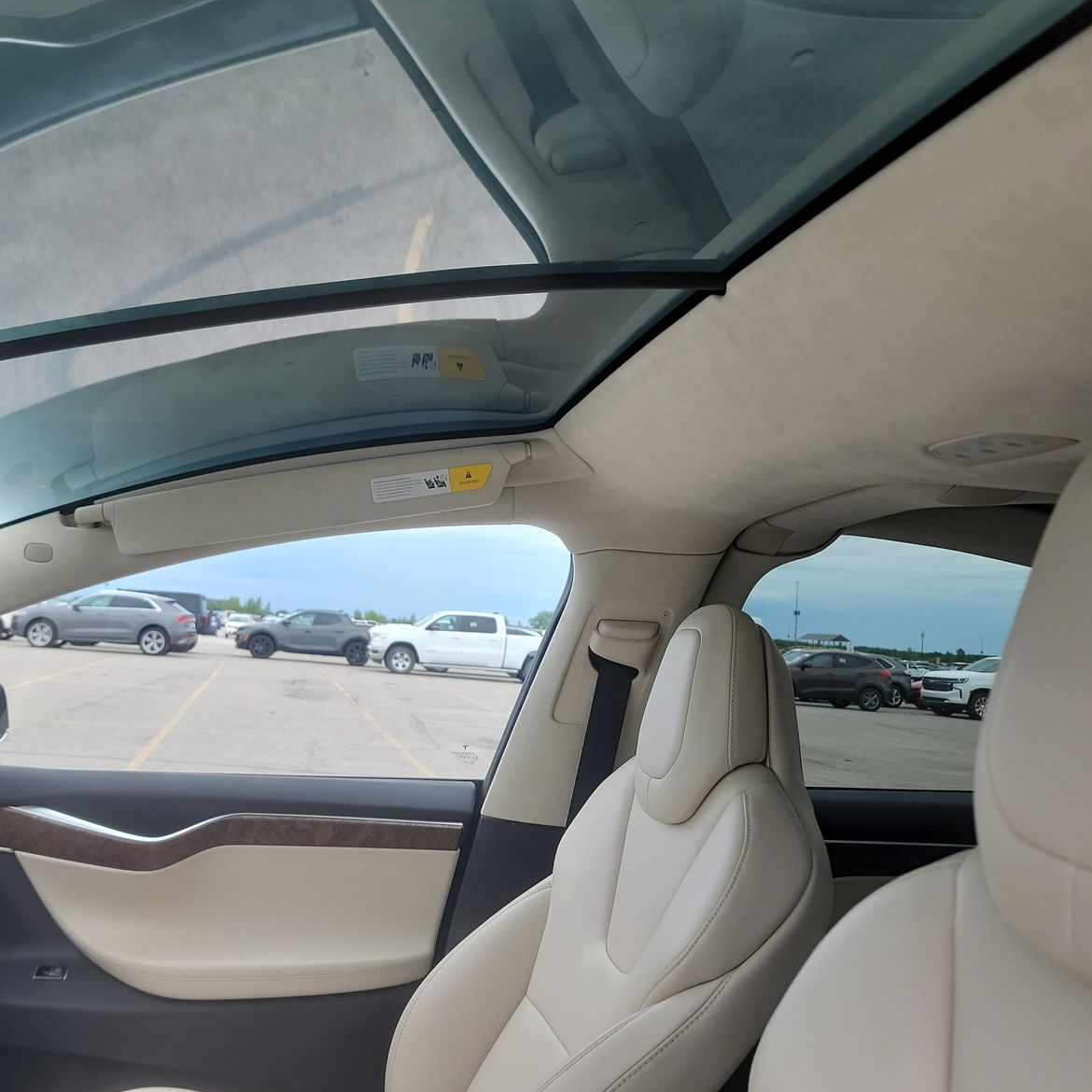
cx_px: 388
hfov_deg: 54.8
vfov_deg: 55.6
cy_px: 541
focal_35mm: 29
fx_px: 1035
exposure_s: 1/201
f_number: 1.8
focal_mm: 6.7
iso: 50
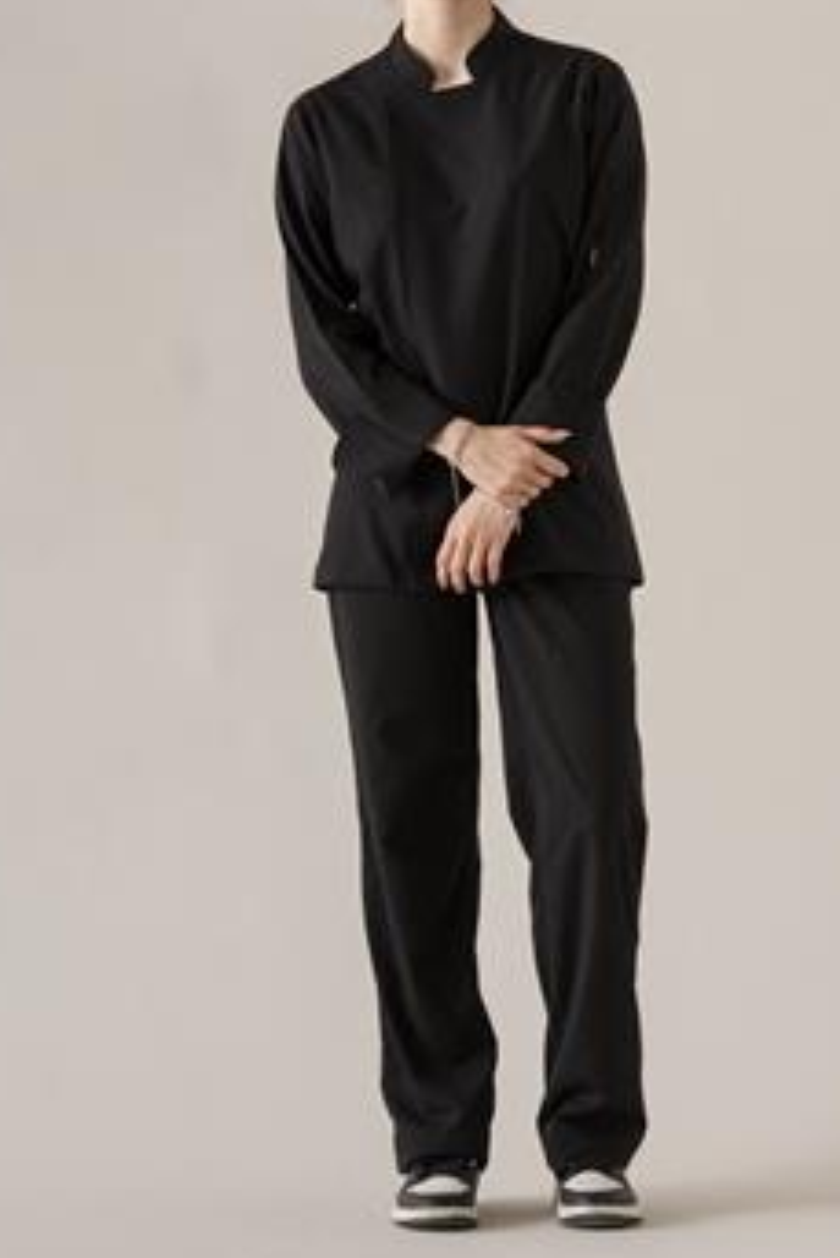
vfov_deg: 12.4
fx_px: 5769
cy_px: 455
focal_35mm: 165
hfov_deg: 8.3
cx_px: 459
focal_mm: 122
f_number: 11
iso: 320
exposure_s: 1/160
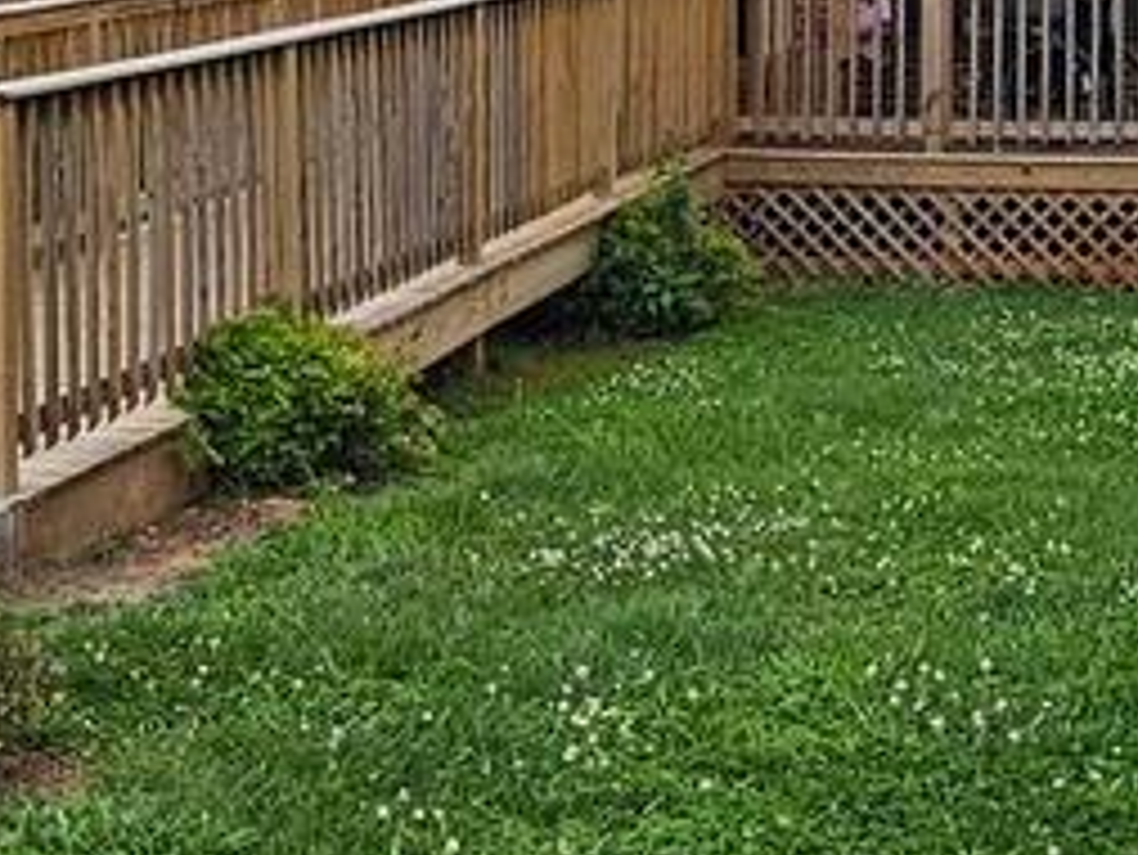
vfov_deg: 19.6
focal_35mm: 74
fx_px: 2434
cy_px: 108
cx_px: 544
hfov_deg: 26.3
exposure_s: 1/2005
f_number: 2.2
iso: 50
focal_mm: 2.2
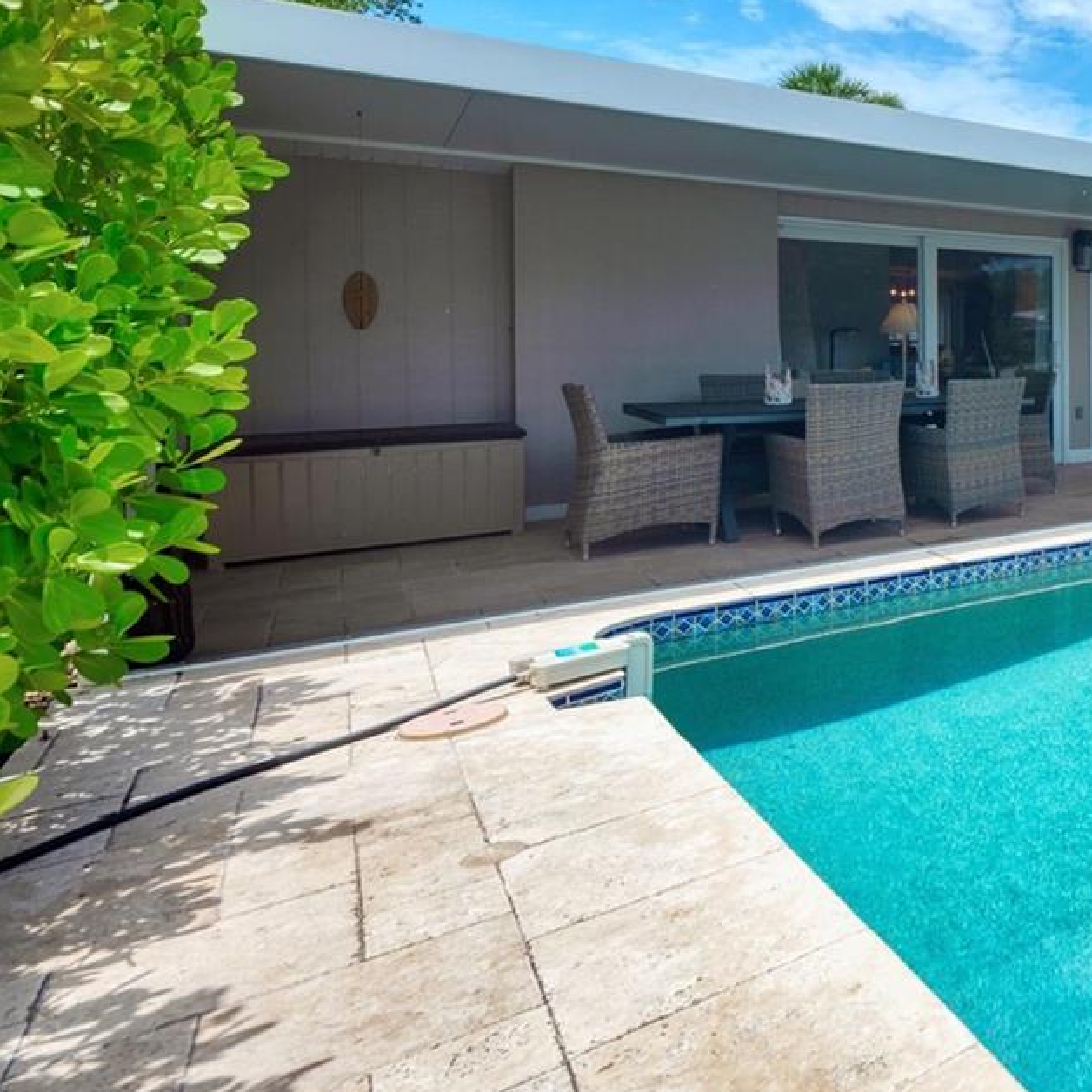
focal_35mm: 26
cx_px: 1362
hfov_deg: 39.5
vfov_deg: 59.1
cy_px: 336
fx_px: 928
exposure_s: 1/800
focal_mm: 12
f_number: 7.1
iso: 160
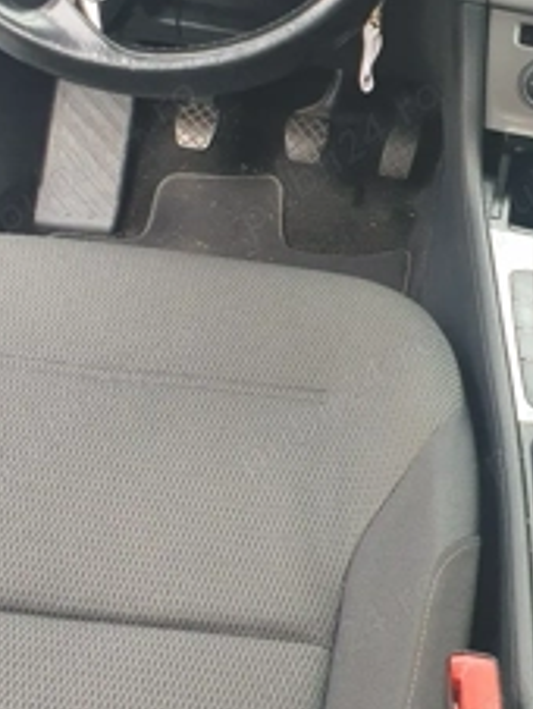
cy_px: 195
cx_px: 401
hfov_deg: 31.0
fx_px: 943
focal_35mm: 46
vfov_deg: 40.3
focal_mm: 4.32
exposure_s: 1/100
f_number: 2.4
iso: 160
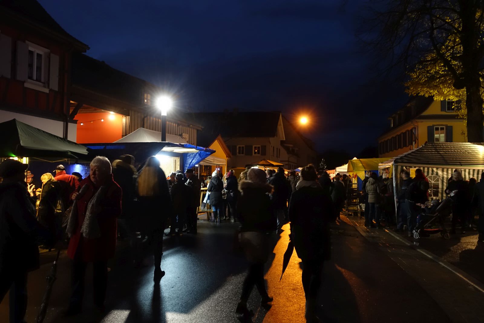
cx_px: 242
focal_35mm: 32
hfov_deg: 58.7
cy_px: 162
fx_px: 430
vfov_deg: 41.1
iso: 800
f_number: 2.8
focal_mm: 11.69
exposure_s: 1/13
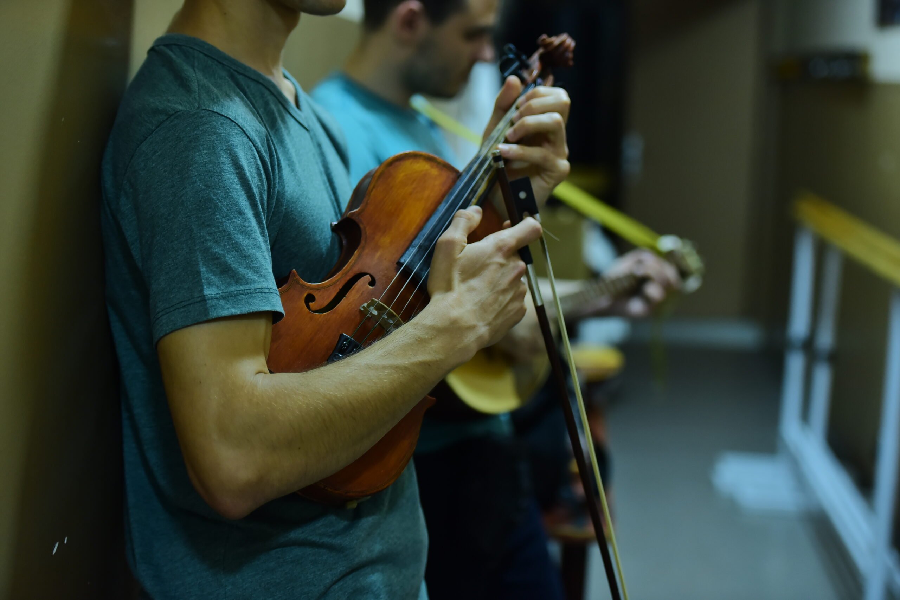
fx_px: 1750
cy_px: 300
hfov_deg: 28.8
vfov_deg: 19.5
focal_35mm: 70
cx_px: 450
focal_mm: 70
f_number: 2.8
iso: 1600
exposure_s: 1/100
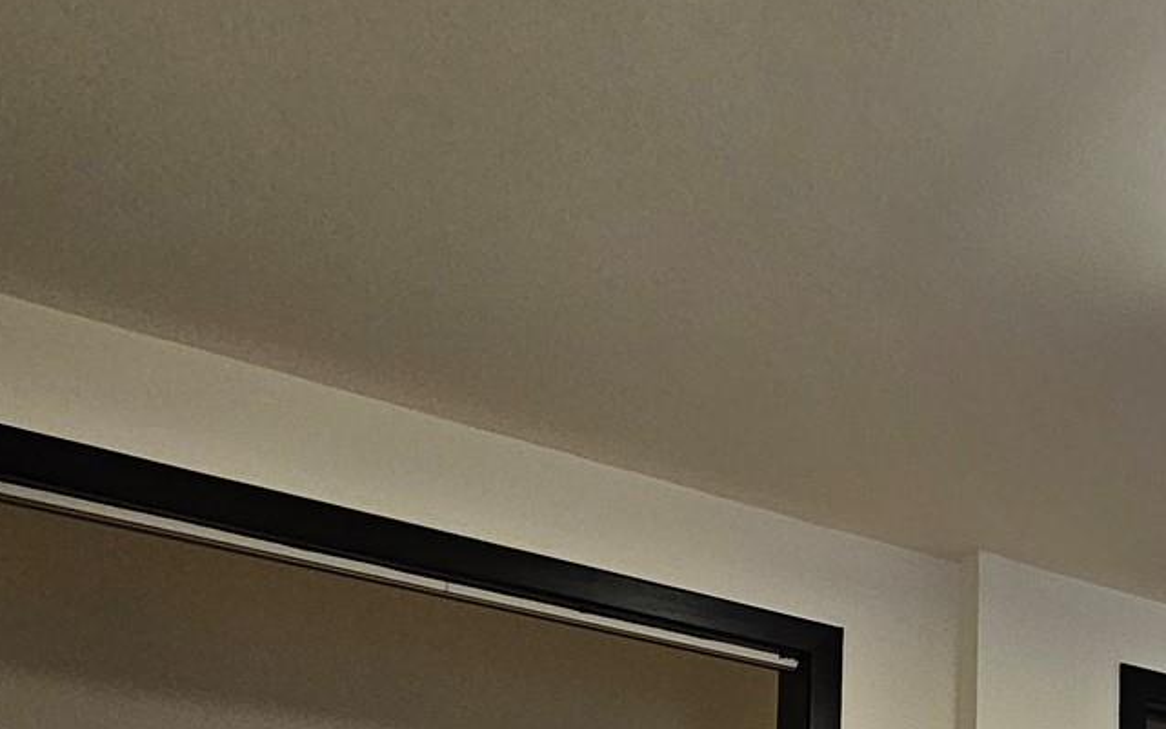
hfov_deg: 36.4
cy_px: 1053
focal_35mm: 44
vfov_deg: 23.9
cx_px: 1355
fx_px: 1399
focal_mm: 2.2
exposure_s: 1/60
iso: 200
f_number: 2.2
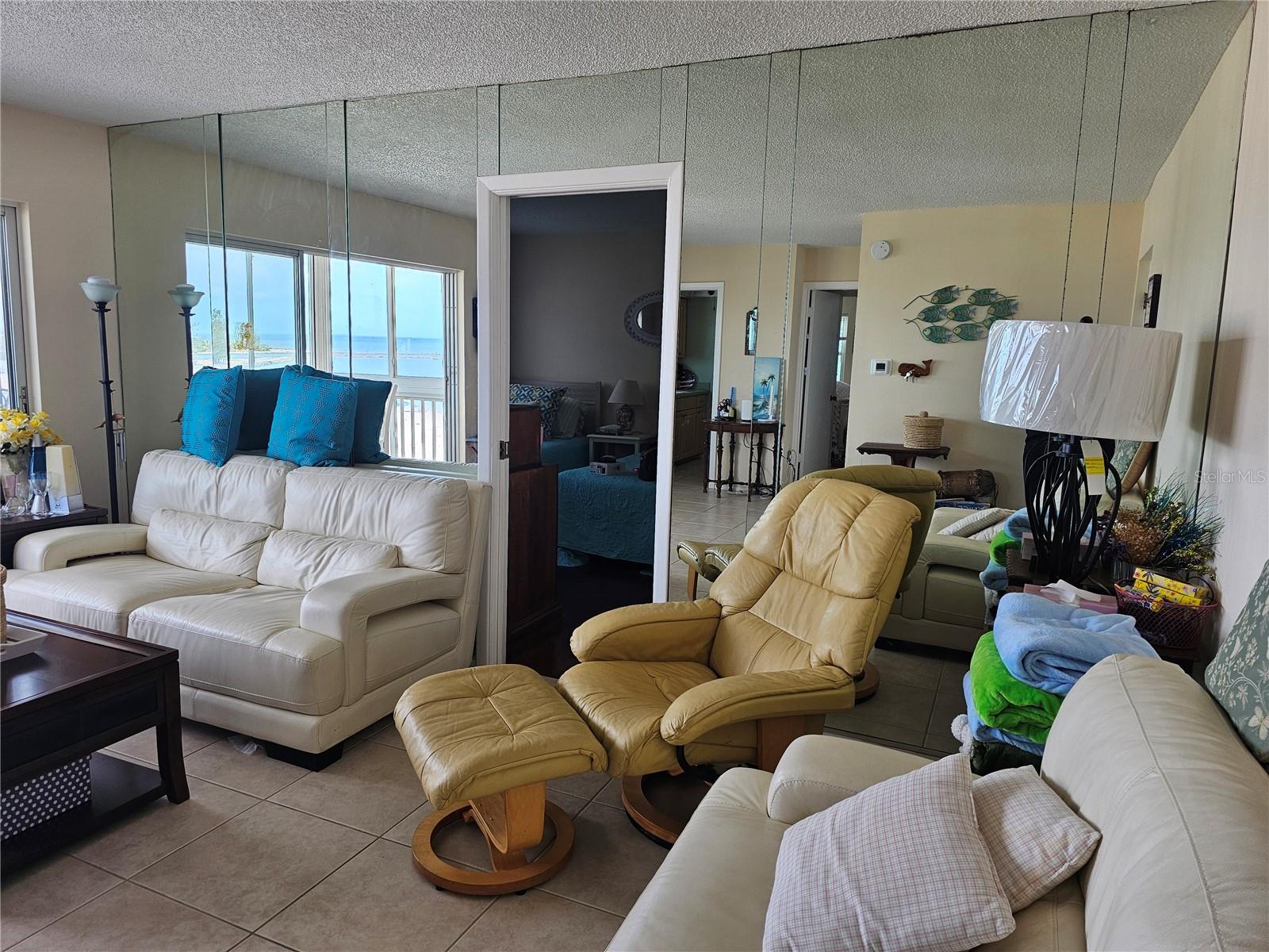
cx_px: 634
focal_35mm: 23
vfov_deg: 58.9
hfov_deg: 73.9
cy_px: 476
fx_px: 843
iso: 80
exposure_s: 1/207
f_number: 1.7
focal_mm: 6.3
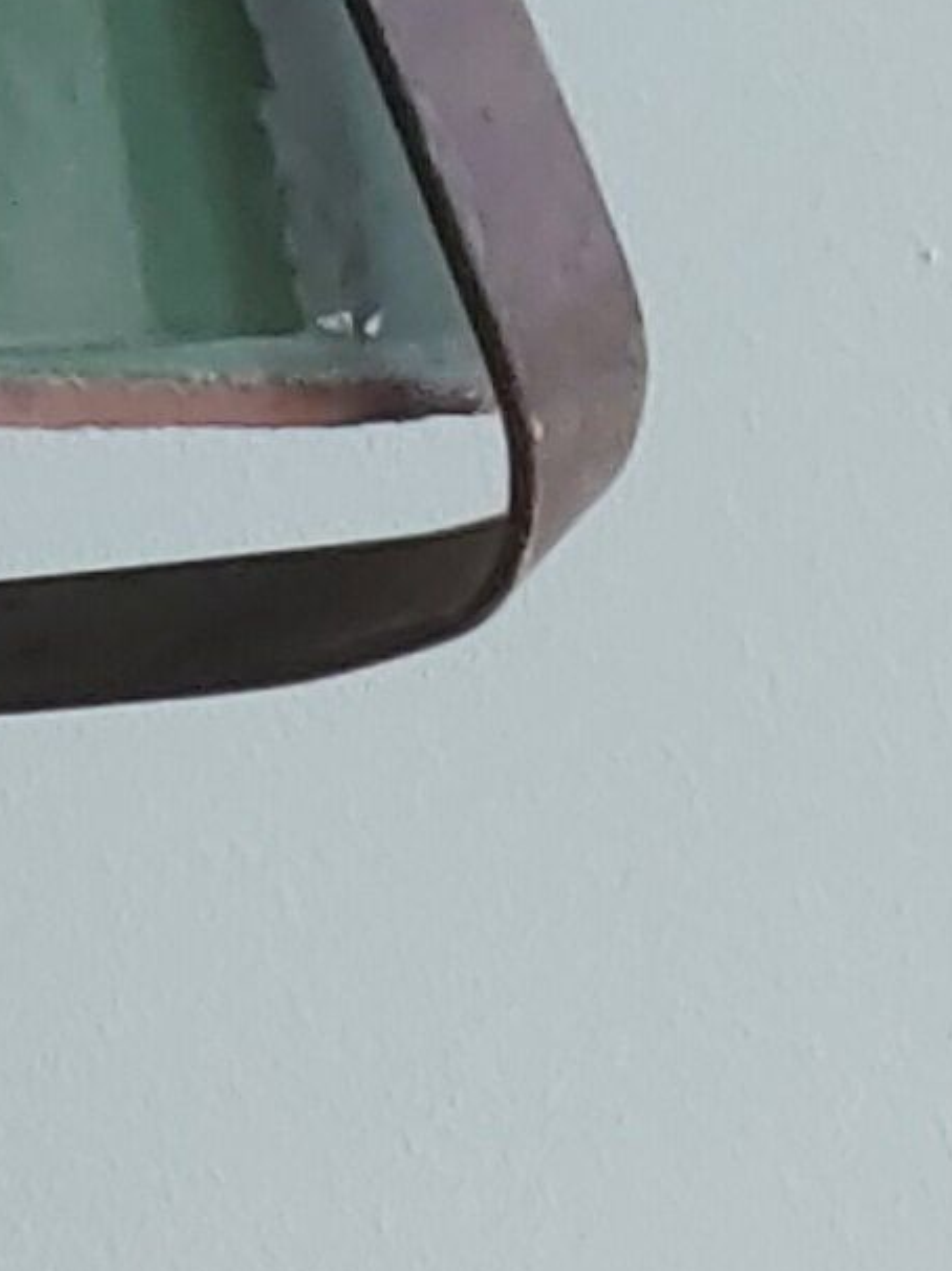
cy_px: 2391
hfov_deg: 8.2
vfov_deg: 10.6
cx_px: -816
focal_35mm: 173
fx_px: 6348
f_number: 1.7
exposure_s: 1/50
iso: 80
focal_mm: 3.92
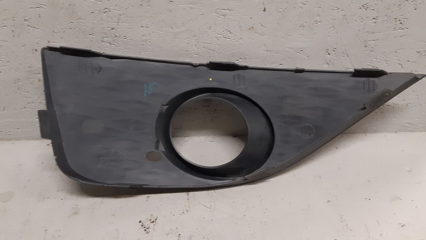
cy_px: 101
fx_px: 328
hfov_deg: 66.1
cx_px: 217
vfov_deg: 40.1
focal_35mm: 29
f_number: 1.7
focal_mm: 3.93
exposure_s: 1/50
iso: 200
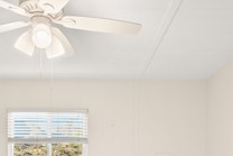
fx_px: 278
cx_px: 99
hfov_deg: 45.3
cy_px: 169
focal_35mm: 43
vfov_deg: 28.5
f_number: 8
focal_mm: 14
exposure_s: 1/6
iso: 1000
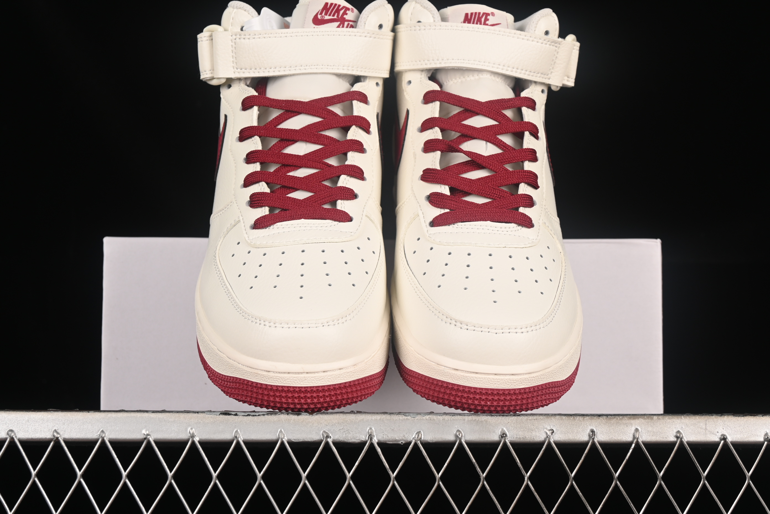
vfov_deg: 18.2
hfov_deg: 27.0
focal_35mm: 75
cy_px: 257
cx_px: 385
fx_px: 1604
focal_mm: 50
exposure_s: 1/80
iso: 160
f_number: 8
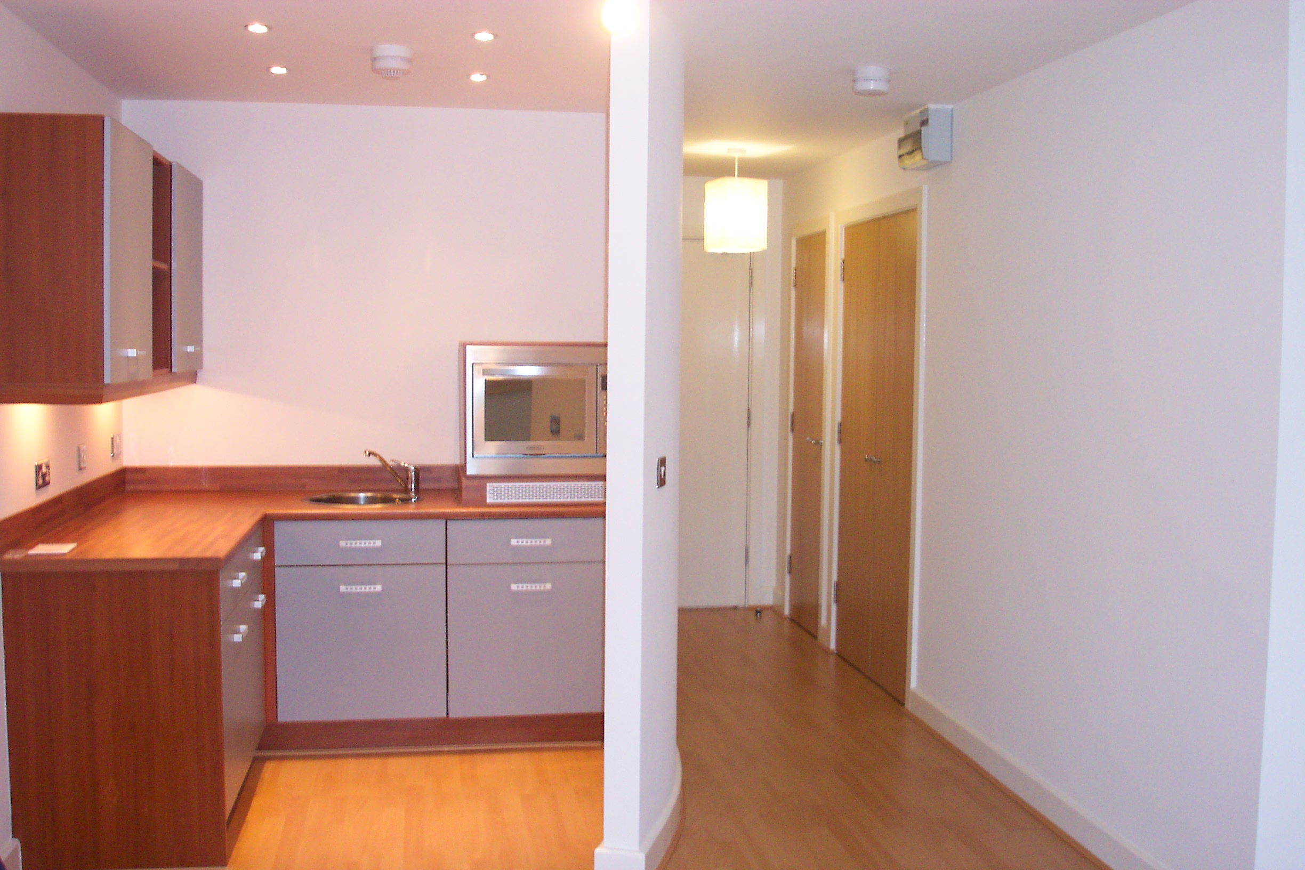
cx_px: 652
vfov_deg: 37.9
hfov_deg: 54.4
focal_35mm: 35
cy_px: 435
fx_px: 1269
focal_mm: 7.5
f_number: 2.8
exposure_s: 1/30
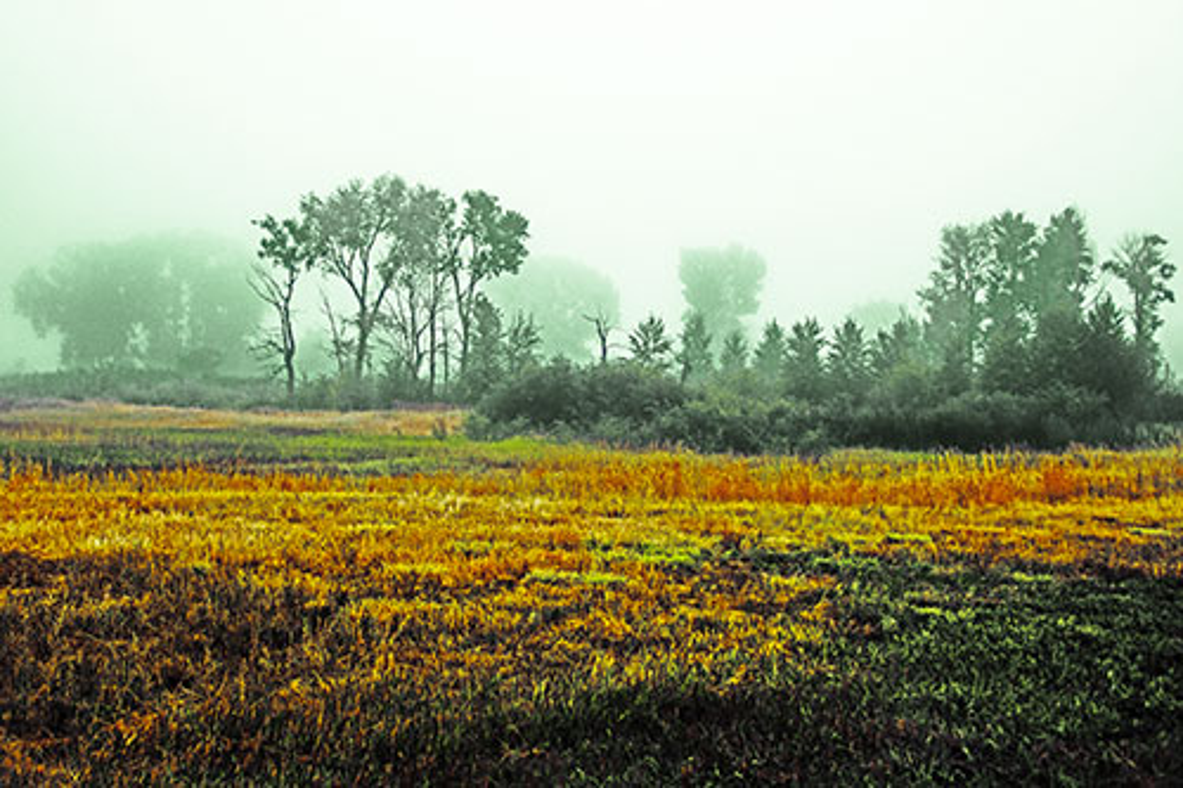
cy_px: 394
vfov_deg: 22.6
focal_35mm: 60
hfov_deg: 33.4
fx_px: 1971
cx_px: 592
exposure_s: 1/60
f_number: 4.5
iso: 250
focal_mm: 40
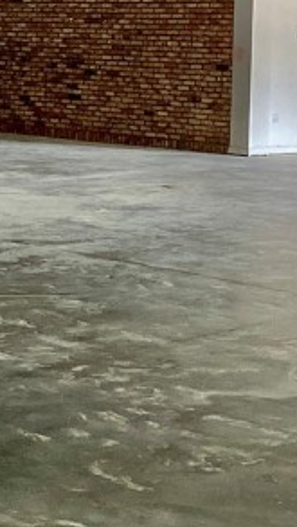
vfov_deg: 21.3
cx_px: 77
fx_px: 1385
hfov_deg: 12.2
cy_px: 99
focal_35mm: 99
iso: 640
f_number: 1.8
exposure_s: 1/30
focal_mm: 4.25
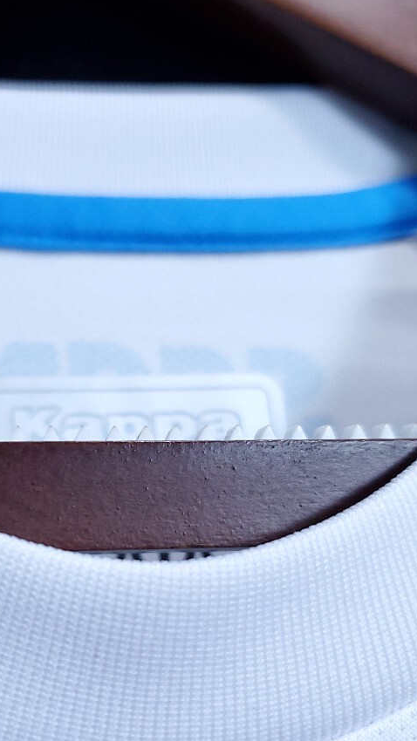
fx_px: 708
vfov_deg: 54.9
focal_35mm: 36
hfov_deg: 32.6
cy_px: 446
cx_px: 139
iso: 200
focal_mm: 4.3
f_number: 1.5
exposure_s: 1/30
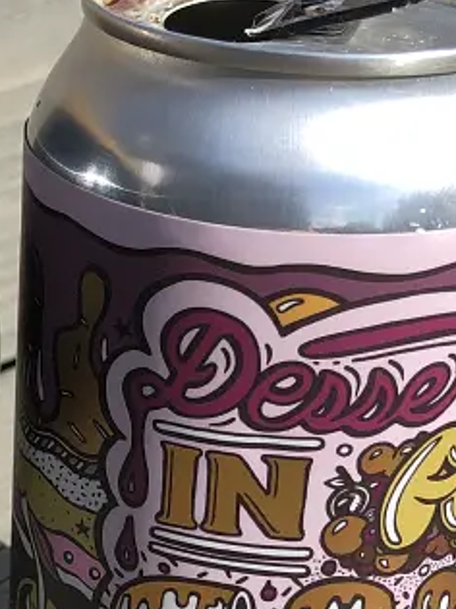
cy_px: 452
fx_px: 1599
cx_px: -75
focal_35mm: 91
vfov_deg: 21.4
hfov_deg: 15.7
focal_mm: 3.99
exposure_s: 1/1499
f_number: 1.8
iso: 20
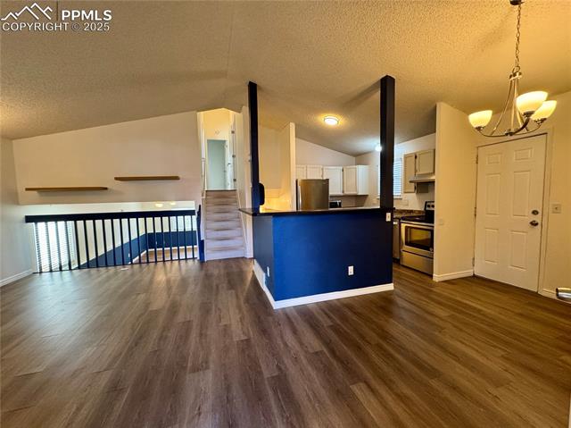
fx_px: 231
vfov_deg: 85.6
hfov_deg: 102.1
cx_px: 286
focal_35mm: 14
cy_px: 214
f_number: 2.2
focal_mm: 2.22
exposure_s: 1/60
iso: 200
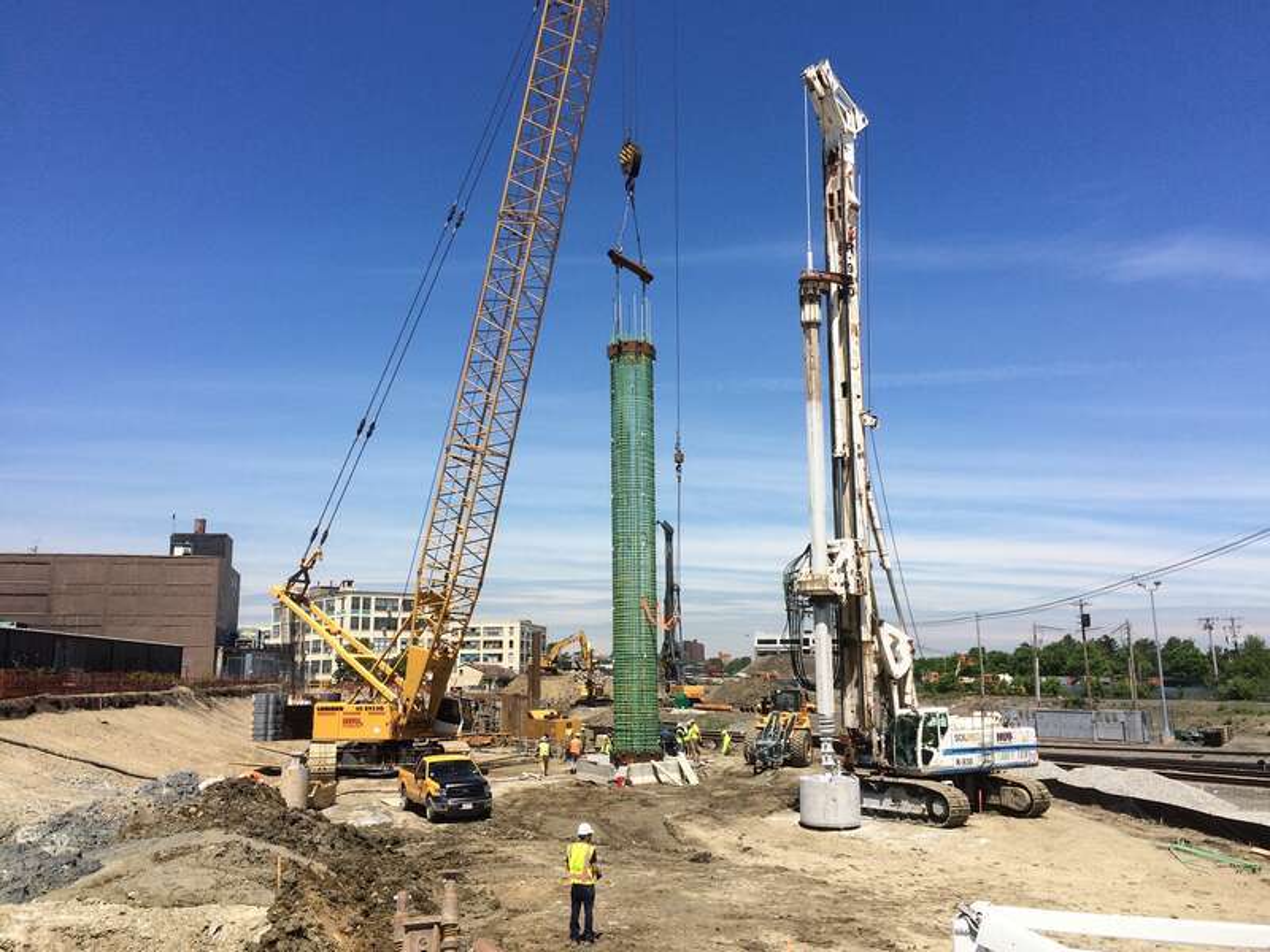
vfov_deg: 48.2
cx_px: 635
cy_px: 476
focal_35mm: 29
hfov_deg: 61.7
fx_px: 1064
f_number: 2.2
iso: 32
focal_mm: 4.15
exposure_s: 1/2933
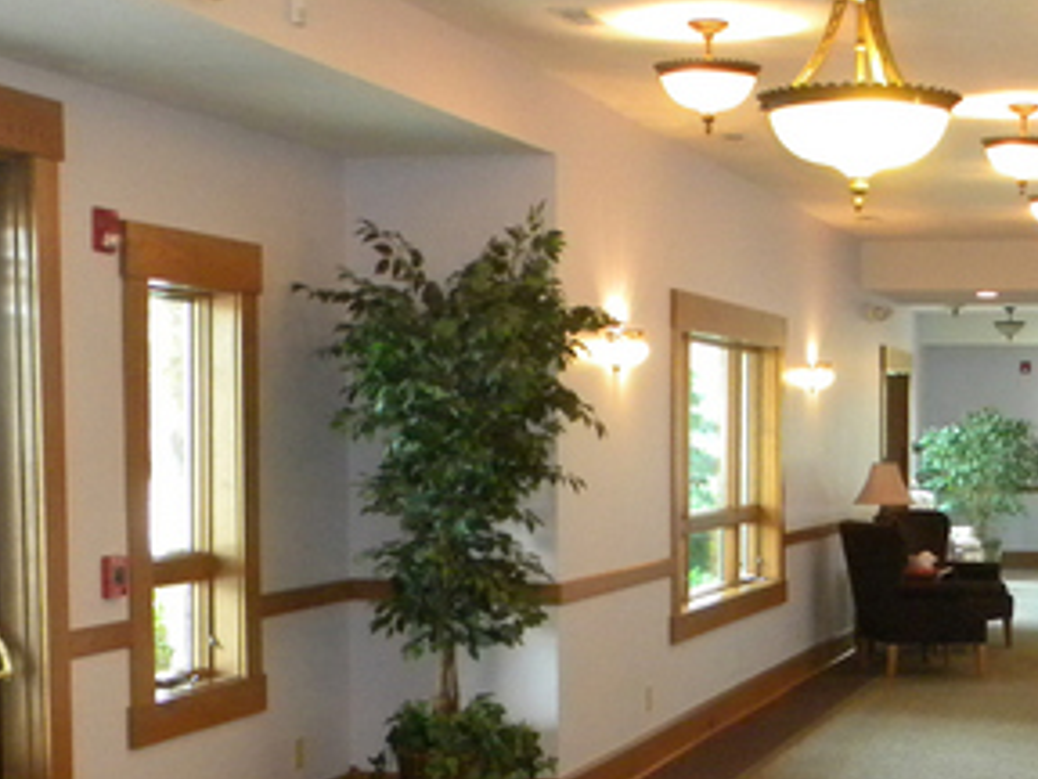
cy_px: 595
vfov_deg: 20.5
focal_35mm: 71
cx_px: 825
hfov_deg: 26.9
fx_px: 2129
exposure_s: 1/27
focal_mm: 5
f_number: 3.5
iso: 400
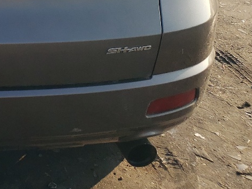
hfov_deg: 20.5
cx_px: -66
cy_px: -78
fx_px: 641
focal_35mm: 88
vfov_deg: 15.7
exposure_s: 1/1667
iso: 50
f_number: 1.5
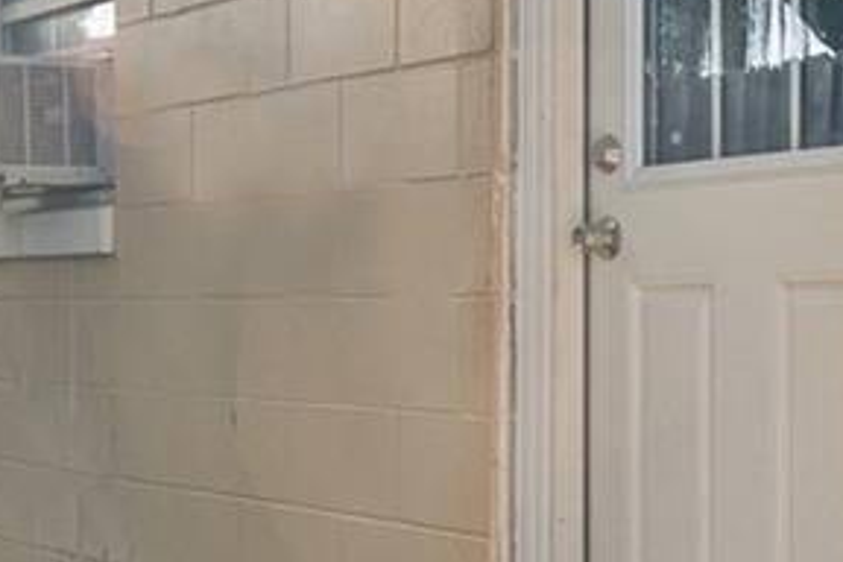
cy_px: 301
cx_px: 495
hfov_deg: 22.8
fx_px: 2084
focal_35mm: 89
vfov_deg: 15.4
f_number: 9
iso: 500
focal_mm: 16
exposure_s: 1/30
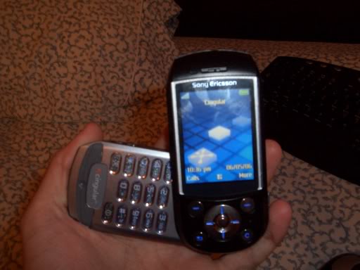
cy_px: 135
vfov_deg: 39.7
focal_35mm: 36
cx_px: 180
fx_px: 374
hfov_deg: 51.4
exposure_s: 1/40
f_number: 4
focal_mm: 4.8
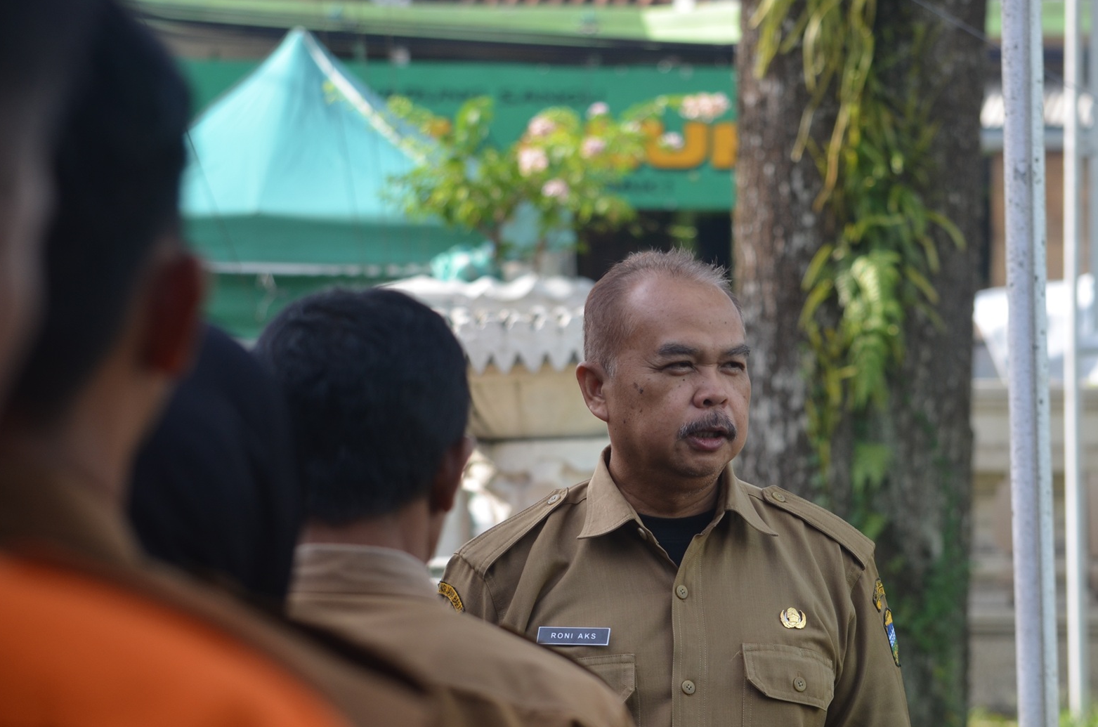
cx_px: 672
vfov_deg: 7.1
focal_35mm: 193
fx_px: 5874
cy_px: 382
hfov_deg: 10.7
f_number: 6.3
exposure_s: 1/320
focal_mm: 102
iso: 200
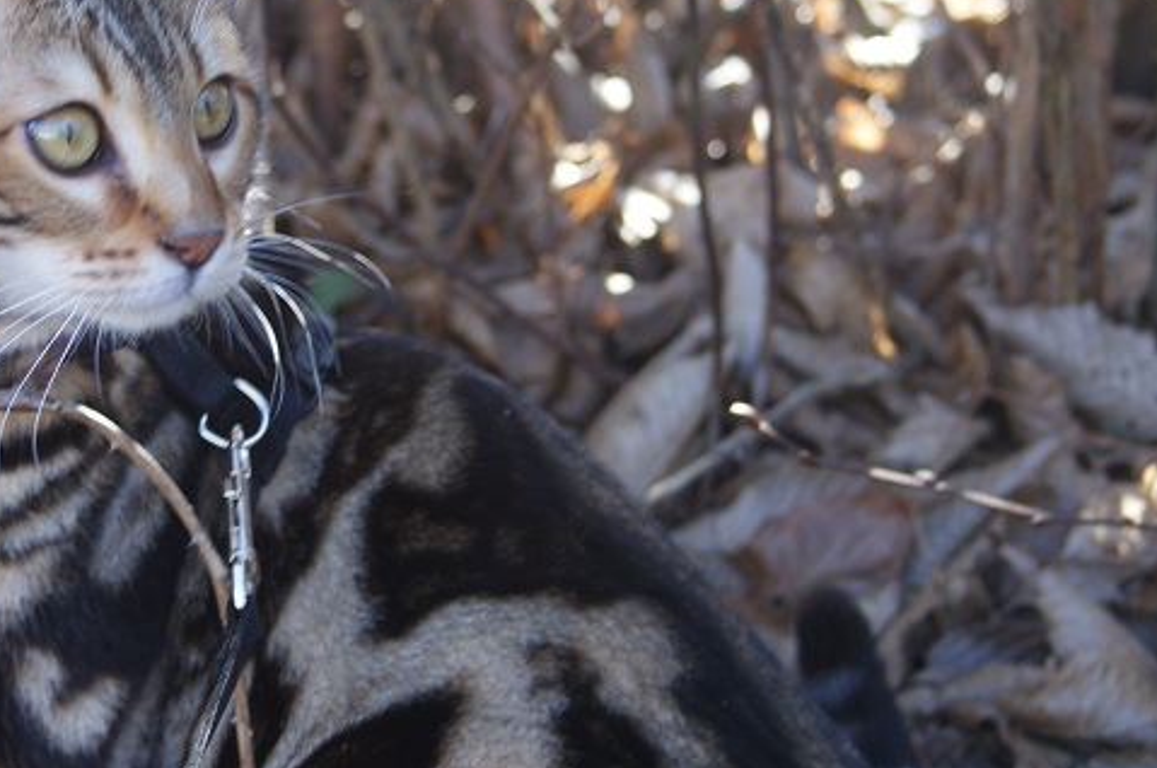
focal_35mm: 113
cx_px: 275
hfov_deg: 18.0
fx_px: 3621
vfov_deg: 12.1
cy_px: 338
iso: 200
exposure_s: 1/80
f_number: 5
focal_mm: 45
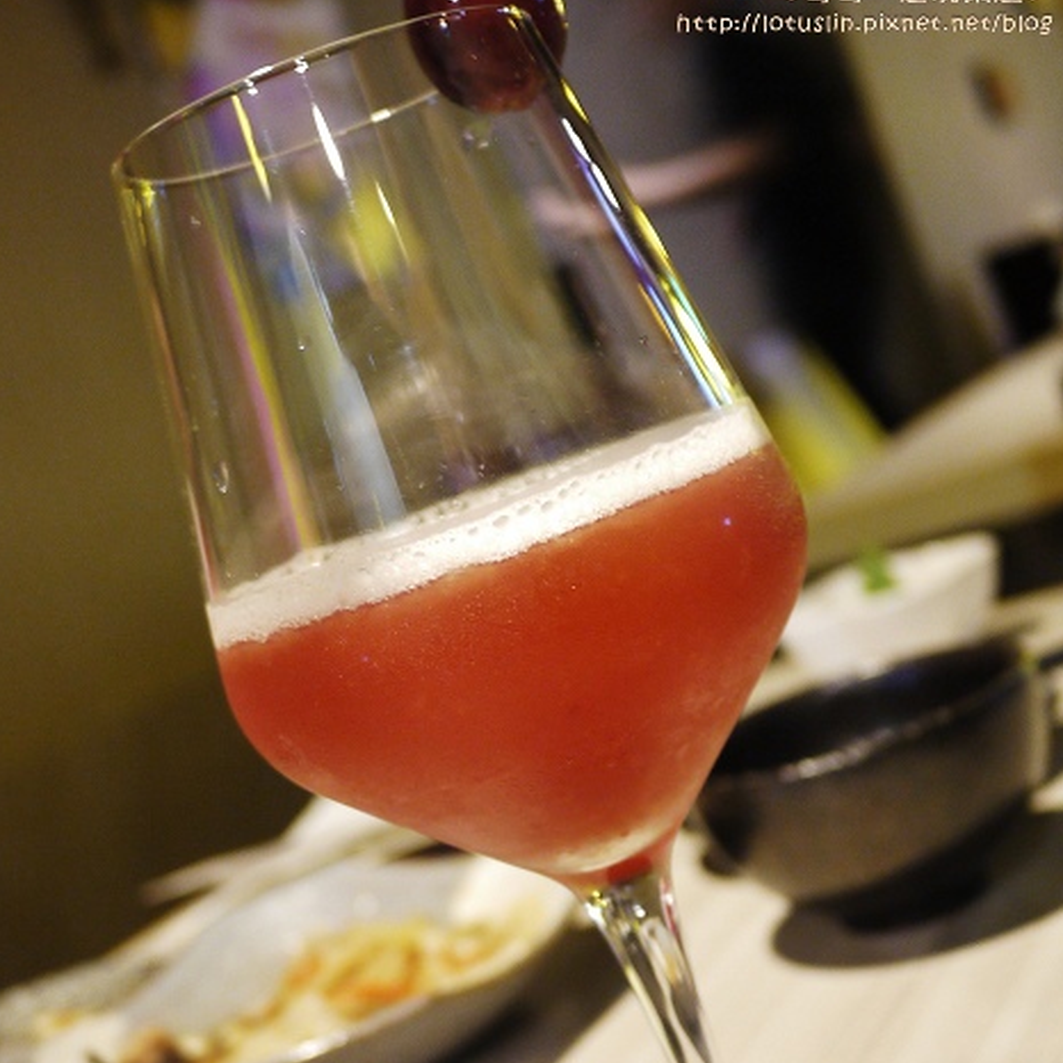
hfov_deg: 48.5
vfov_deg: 48.2
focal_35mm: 34
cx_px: 529
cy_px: 625
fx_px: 1181
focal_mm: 14
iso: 400
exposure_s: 1/8
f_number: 2.5
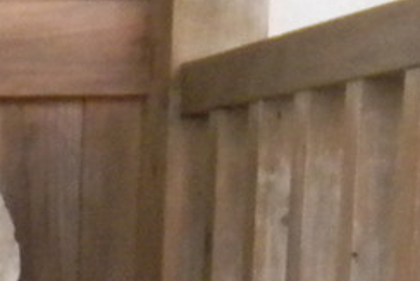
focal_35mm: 191
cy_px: 610
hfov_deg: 9.7
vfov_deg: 6.9
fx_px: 2230
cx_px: -537
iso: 423
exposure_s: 1/257
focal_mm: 5
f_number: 3.9
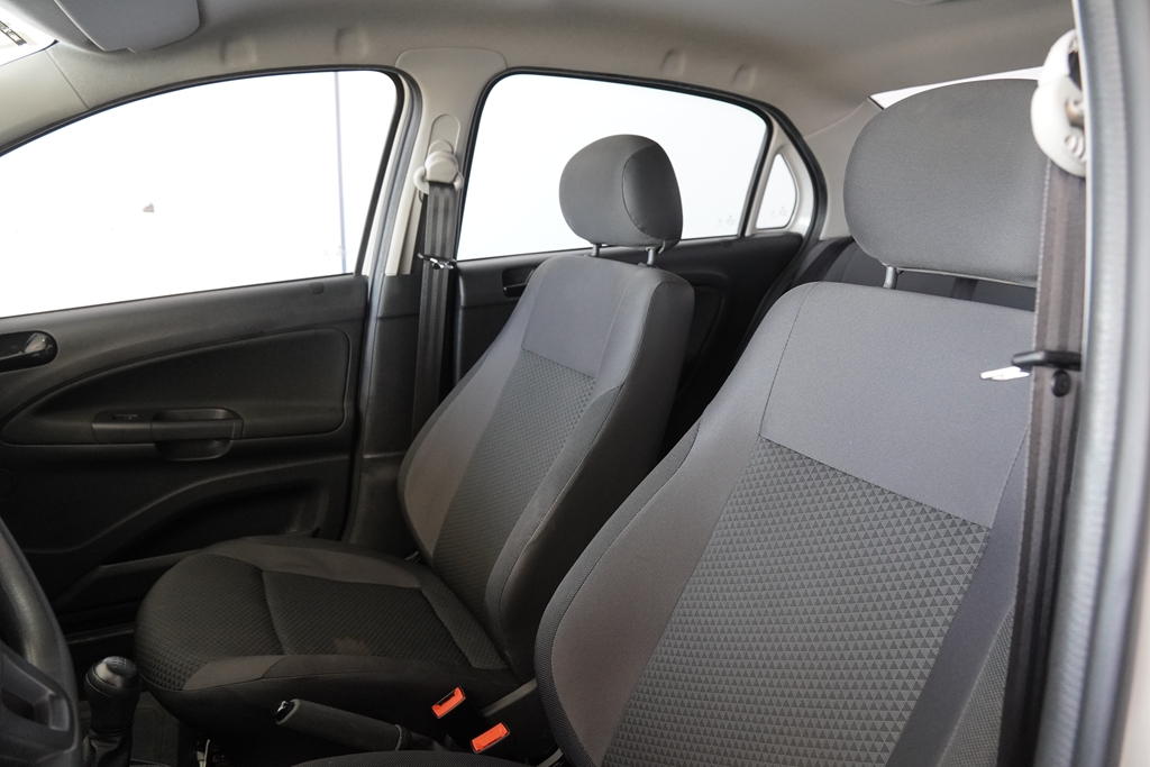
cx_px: 575
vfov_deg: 50.4
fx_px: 815
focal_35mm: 26
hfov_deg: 70.4
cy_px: 384
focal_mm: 17
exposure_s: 1/160
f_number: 3.5
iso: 1600
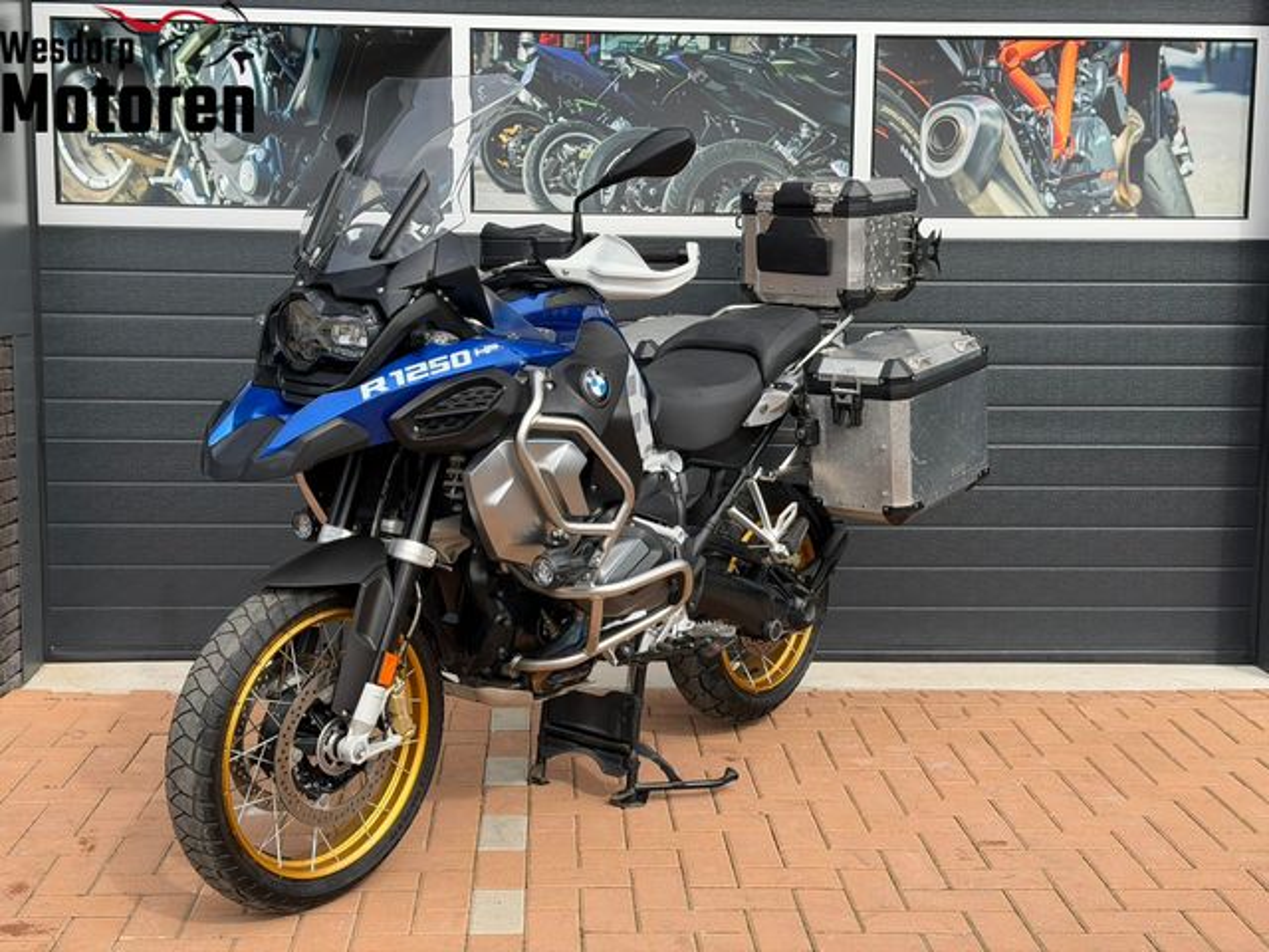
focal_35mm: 48
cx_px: 634
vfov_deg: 30.3
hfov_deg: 39.7
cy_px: 476
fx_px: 1760
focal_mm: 6.76
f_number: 1.78
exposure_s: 1/2667
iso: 80
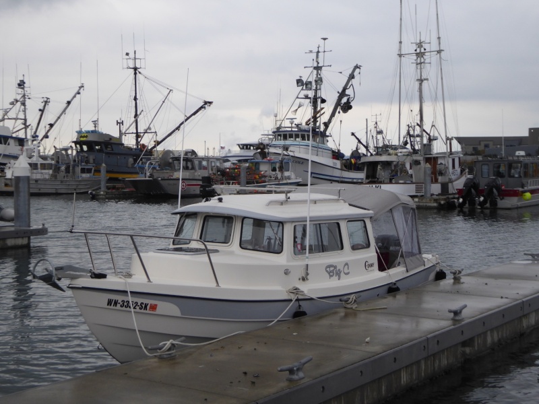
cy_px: 202
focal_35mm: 57
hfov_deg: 33.8
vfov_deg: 25.7
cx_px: 270
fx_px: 888
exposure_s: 1/60
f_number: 4.1
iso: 100
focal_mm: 9.6
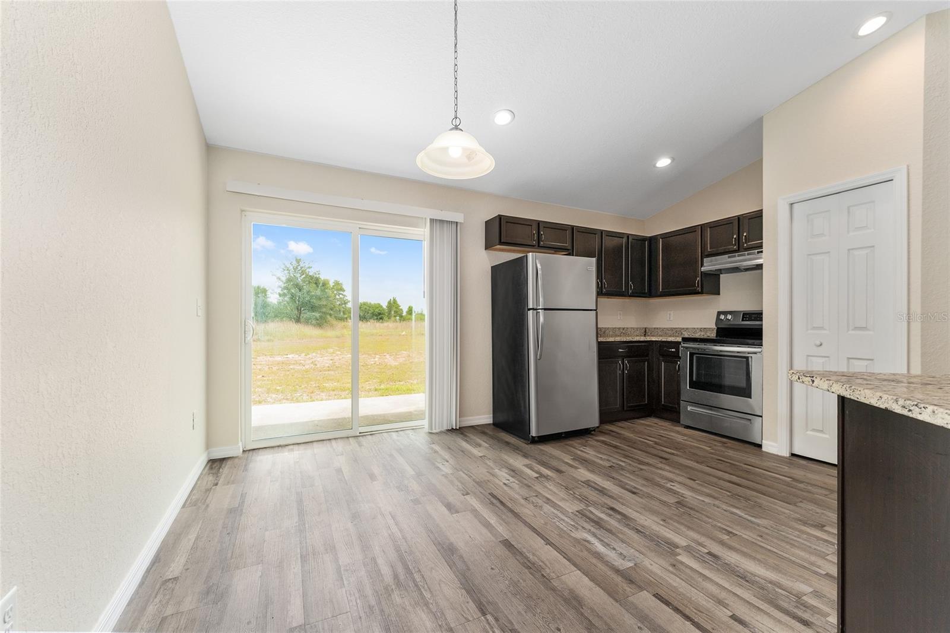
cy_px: 316
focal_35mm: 14
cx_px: 475
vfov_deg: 81.2
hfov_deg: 104.3
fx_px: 369
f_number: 7.1
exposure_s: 1/25
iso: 250
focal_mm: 14
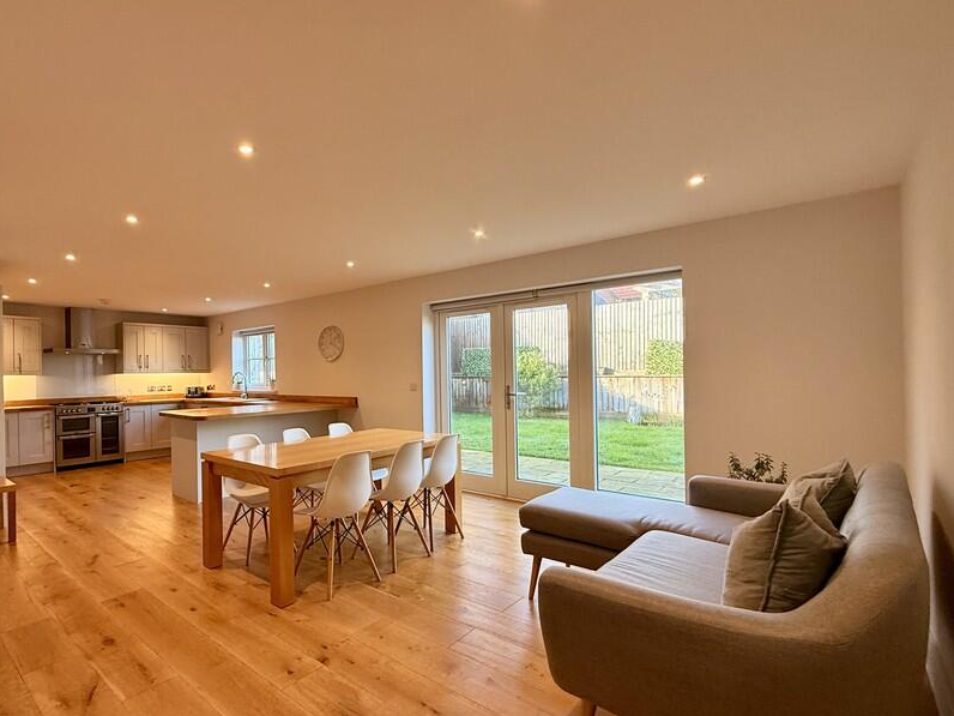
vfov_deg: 71.6
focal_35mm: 18
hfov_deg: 86.1
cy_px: 374
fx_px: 496
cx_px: 361
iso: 160
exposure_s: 1/100
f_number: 2.2
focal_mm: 2.22
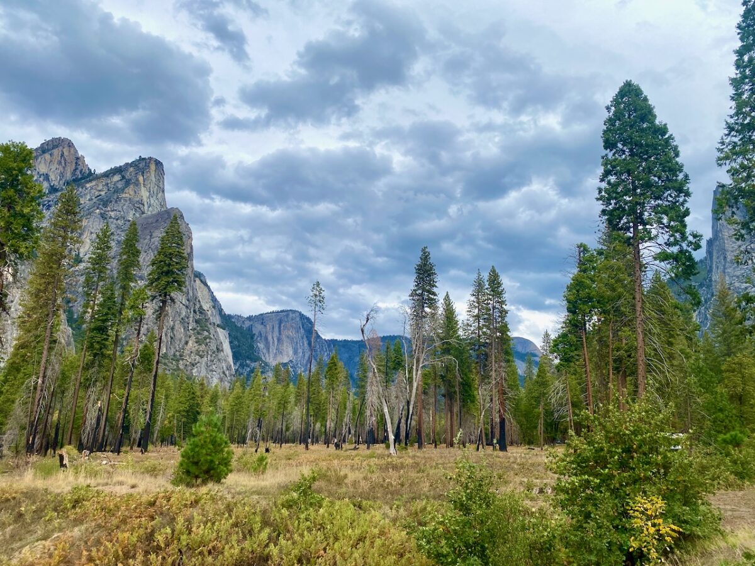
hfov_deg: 67.3
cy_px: 283
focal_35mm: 26
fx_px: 567
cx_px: 378
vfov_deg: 53.1
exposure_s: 1/2571
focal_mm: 4.25
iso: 32
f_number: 1.8
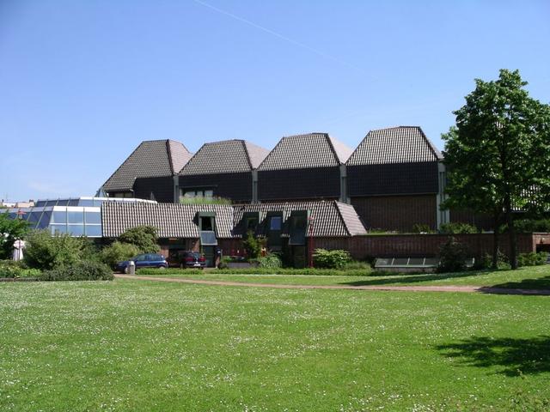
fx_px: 588
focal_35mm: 37
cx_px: 275
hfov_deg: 50.1
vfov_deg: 38.7
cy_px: 206
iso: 64
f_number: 5.6
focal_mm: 7.8
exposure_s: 1/320
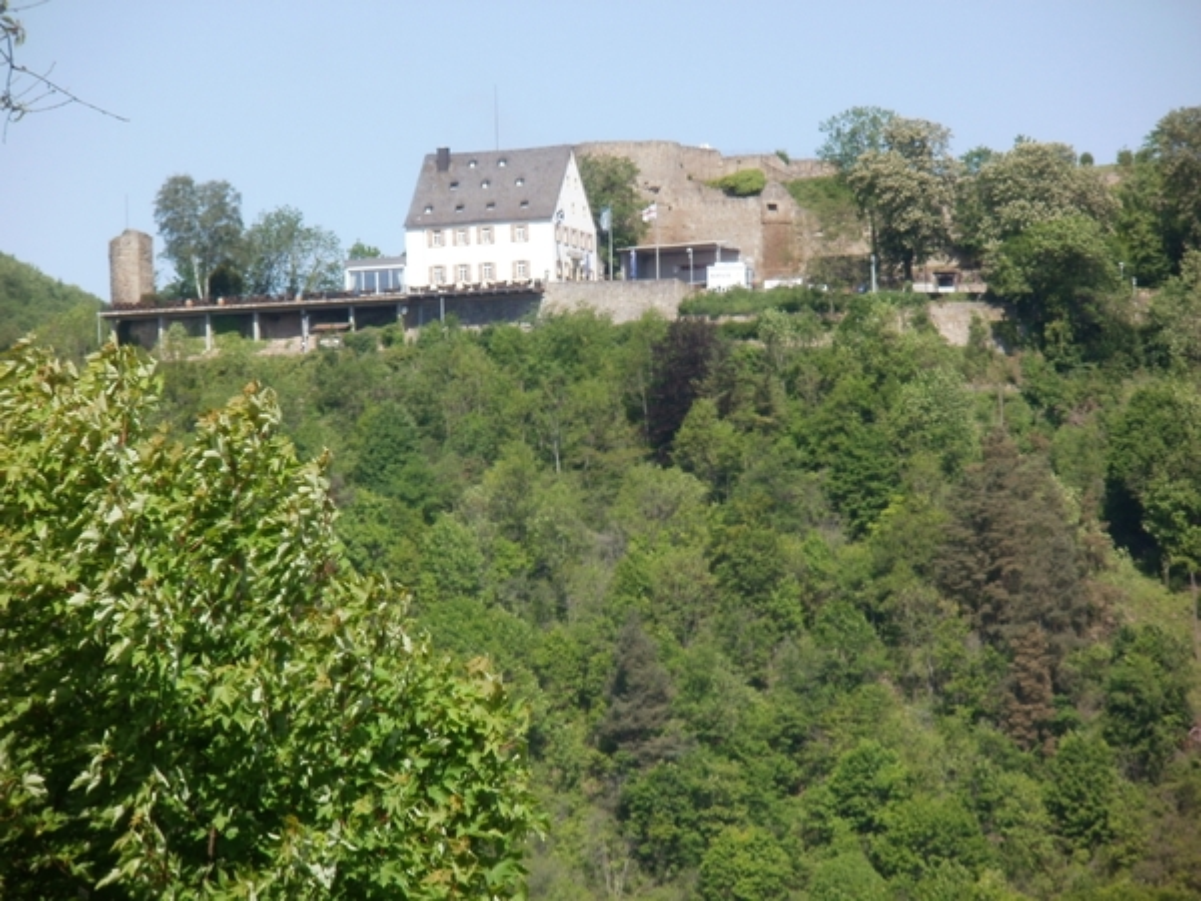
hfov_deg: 11.0
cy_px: 450
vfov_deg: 8.2
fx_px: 6245
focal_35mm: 180
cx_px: 600
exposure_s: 1/400
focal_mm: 31.5
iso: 100
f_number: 5.6
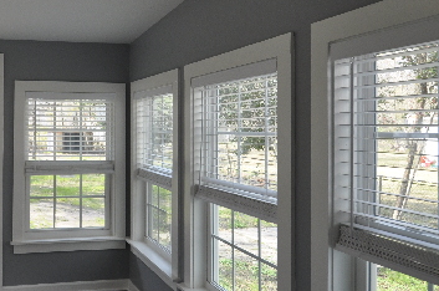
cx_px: 85
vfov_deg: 38.7
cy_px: 125
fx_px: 414
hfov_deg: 52.1
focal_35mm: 34
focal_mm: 10
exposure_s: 1/125
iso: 360
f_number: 5.6
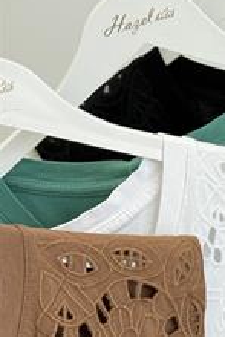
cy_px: 385
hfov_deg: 11.0
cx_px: 305
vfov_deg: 16.3
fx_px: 1133
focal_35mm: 121
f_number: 1.78
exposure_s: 1/326
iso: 64
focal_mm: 6.76
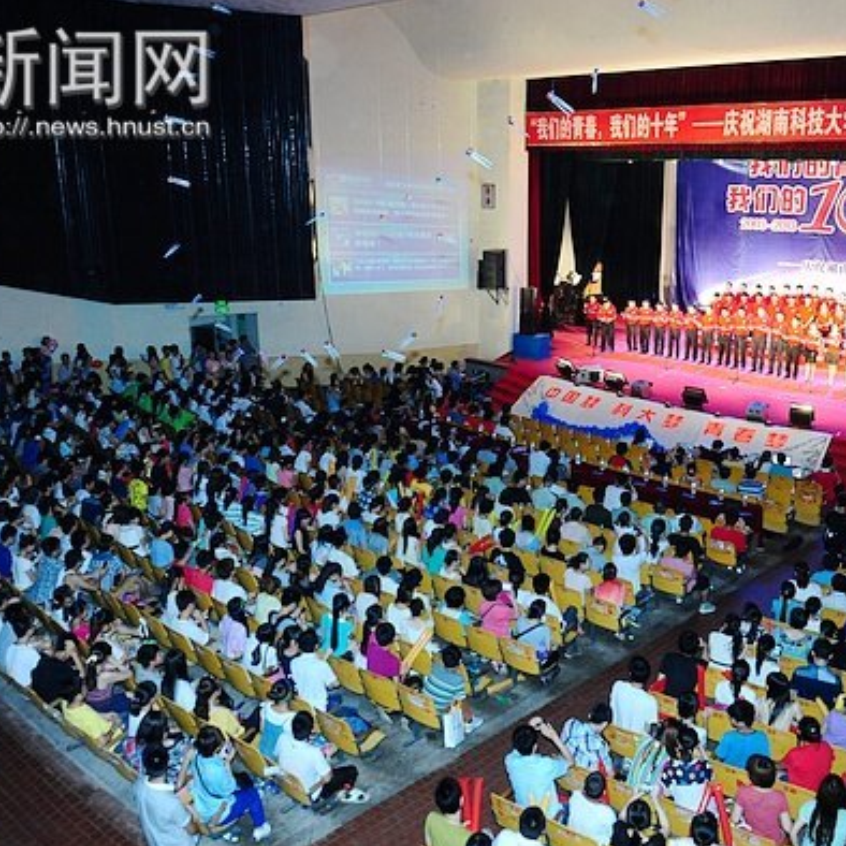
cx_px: 440
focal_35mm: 31
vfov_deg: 52.5
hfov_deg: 52.5
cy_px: 424
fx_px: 857
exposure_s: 1/50
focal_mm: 24
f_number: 5.6
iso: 2000
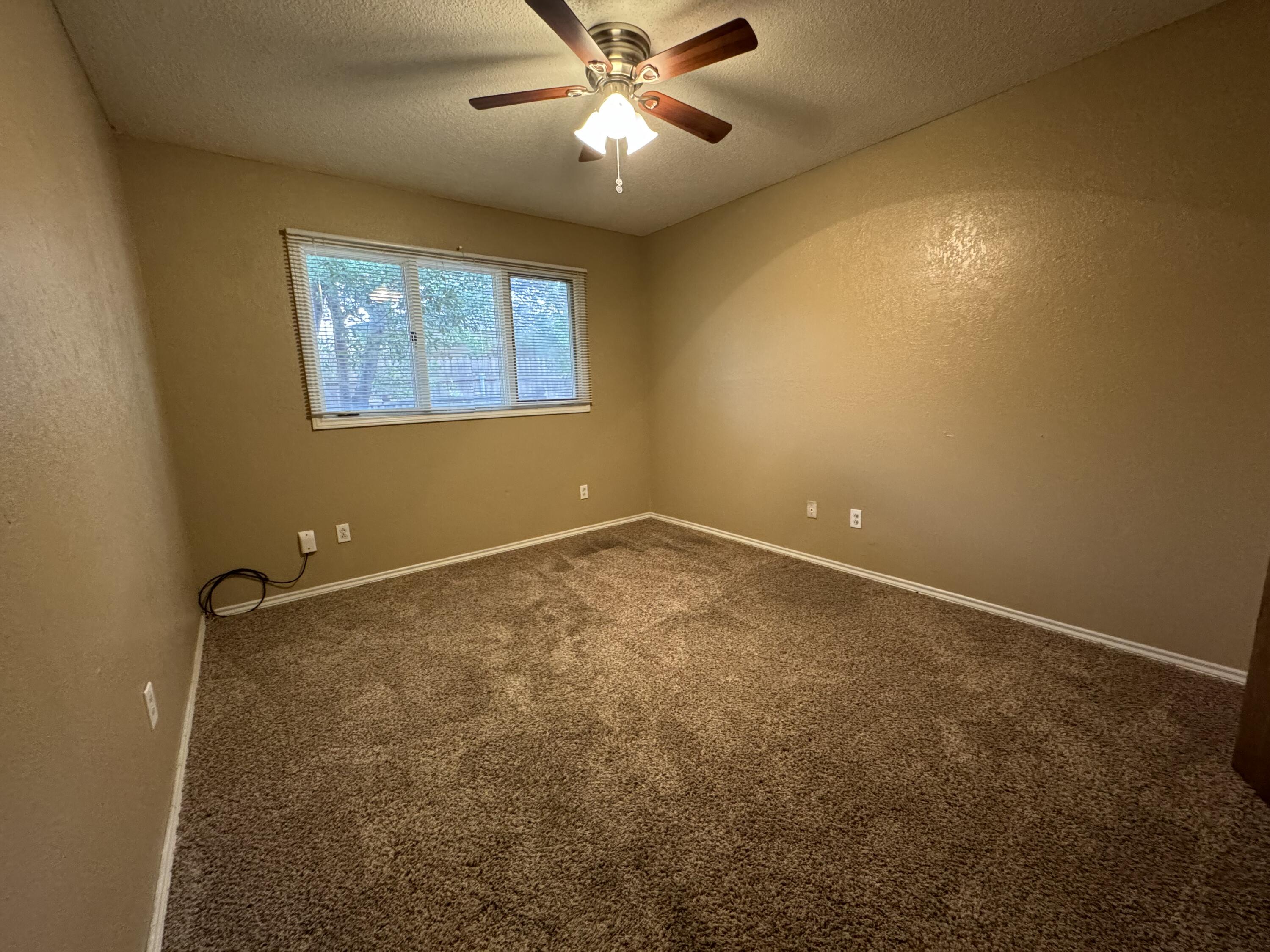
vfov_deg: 85.7
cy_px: 476
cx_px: 635
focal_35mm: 14
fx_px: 514
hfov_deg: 102.1
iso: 800
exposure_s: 1/60
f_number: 2.2
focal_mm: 2.22
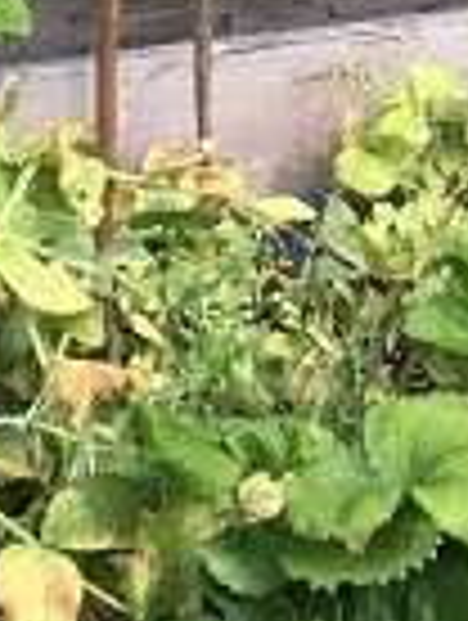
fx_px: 3037
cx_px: 70
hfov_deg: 8.8
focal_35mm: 169
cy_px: -731
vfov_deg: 10.5
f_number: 2.2
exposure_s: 1/630
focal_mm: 4.15
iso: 25
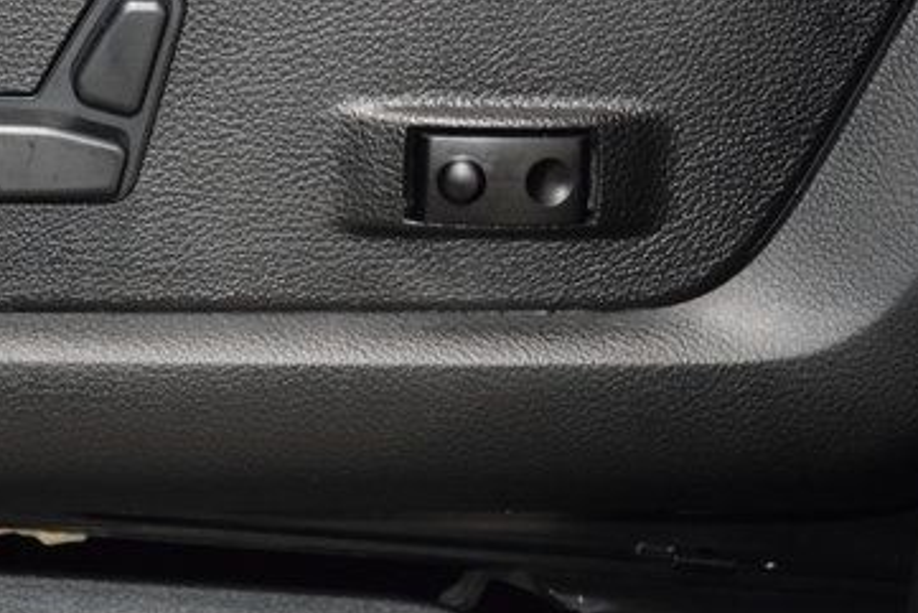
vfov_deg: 7.4
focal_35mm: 186
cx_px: 224
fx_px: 4745
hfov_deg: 11.0
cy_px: 121
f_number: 4.5
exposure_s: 1/40
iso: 3200
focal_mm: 70
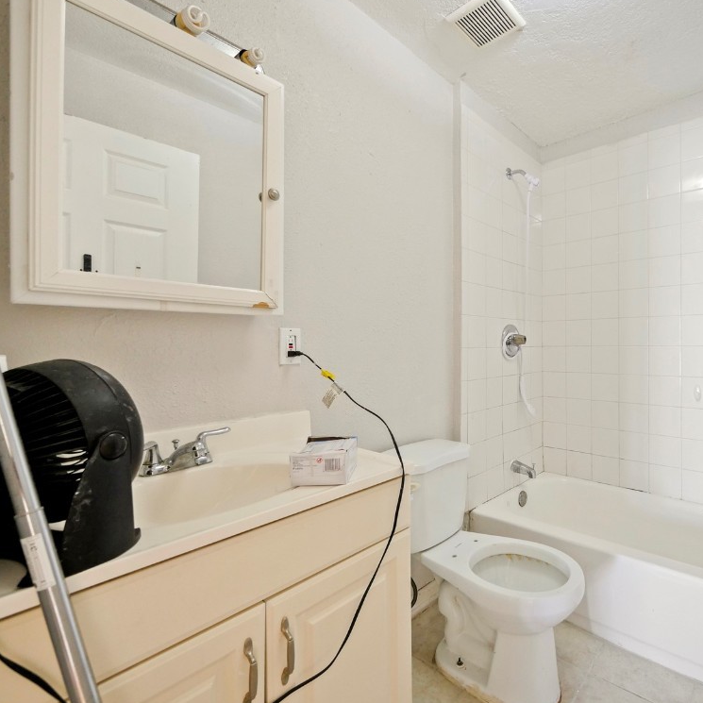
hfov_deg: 81.3
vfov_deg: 84.0
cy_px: 350
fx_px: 391
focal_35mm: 17
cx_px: 466
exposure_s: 1/60
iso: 500
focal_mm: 7
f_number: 4
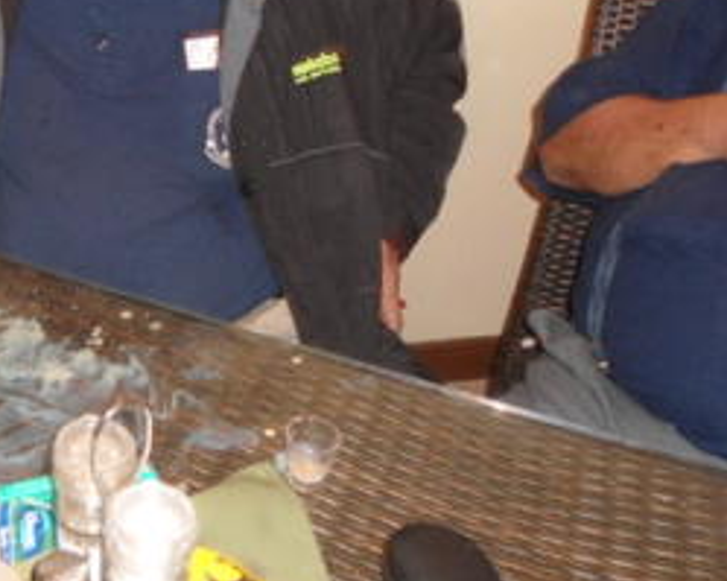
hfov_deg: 34.5
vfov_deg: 29.6
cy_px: 226
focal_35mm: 51
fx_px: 1097
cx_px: 61
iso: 200
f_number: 2.8
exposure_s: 1/8
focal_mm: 4.7
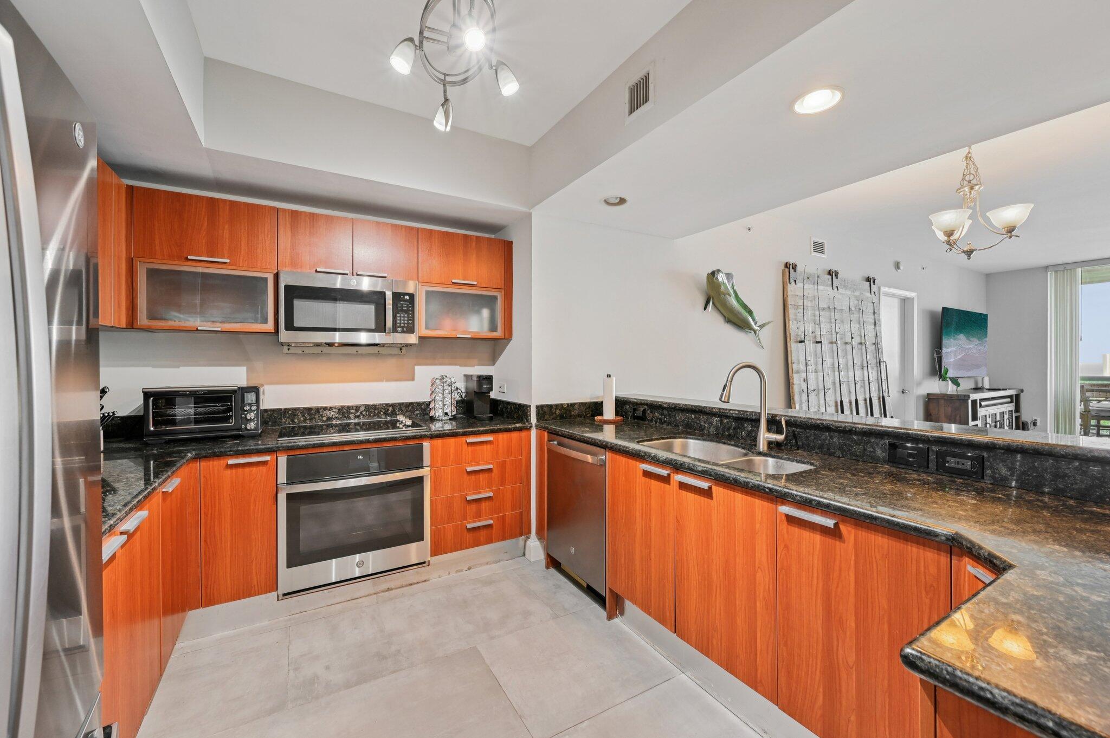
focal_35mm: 14
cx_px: 555
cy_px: 369
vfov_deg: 81.1
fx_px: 431
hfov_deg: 104.3
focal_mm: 14
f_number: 8
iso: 800
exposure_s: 1/15
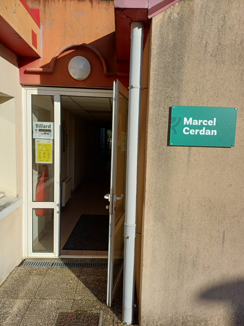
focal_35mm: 25
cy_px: 163
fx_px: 235
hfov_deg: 54.9
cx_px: 122
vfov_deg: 69.4
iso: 50
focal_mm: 4.65
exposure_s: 1/1795
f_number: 1.8
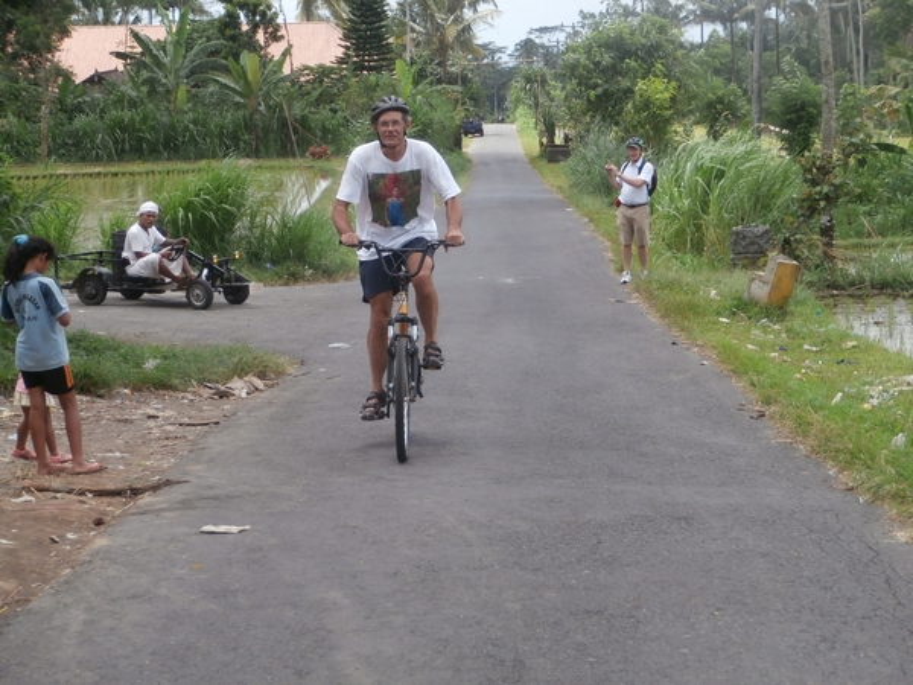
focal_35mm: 86
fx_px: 2268
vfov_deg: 17.2
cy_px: 342
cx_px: 456
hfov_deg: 22.8
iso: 100
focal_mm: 15.16
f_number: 5
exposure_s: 1/320
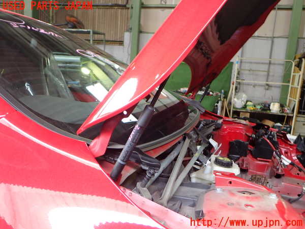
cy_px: 114
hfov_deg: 60.0
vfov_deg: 46.8
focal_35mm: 30
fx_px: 264
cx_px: 152
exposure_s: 1/40
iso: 200
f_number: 2.3
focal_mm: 5.4
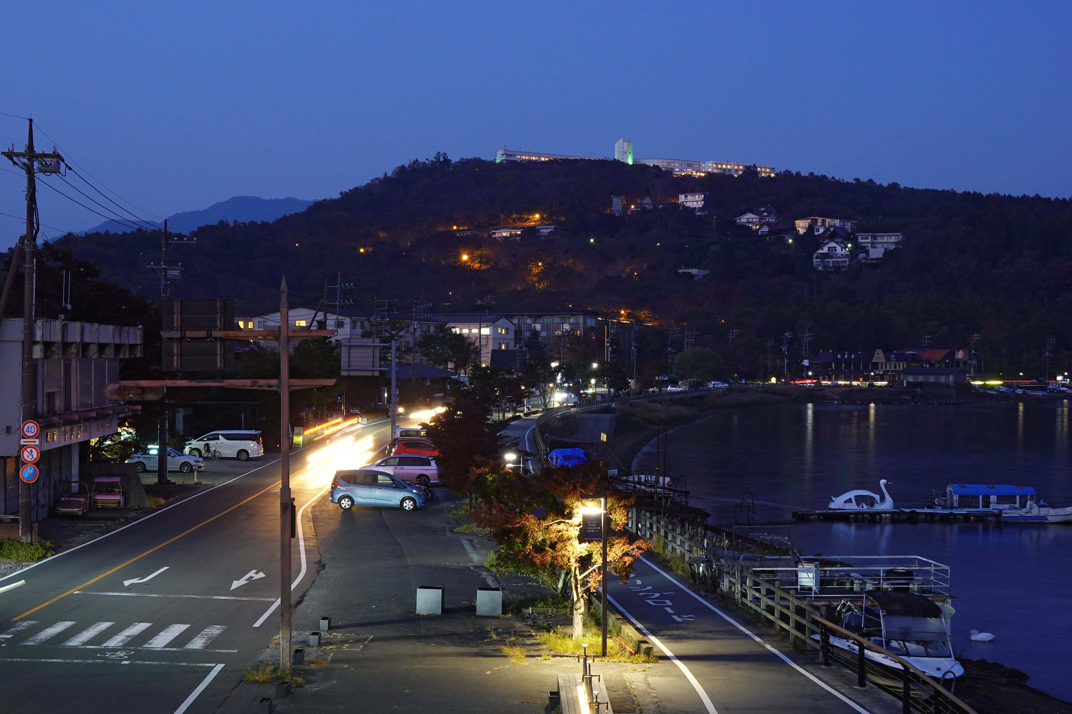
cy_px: 357
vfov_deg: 22.3
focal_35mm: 61
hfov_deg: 32.9
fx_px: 1816
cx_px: 536
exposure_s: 2.5
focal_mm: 22.46
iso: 400
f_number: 7.1
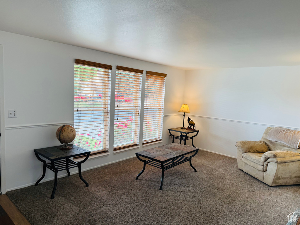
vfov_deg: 56.8
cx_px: 150
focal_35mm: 24
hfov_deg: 71.6
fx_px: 208
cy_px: 112
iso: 100
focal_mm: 6.76
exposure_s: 1/120
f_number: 1.78
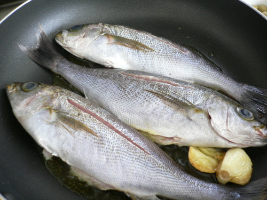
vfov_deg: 40.7
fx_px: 270
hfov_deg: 52.6
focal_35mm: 35
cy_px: 100
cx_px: 134
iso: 100
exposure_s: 1/10
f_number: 2.8
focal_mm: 5.8
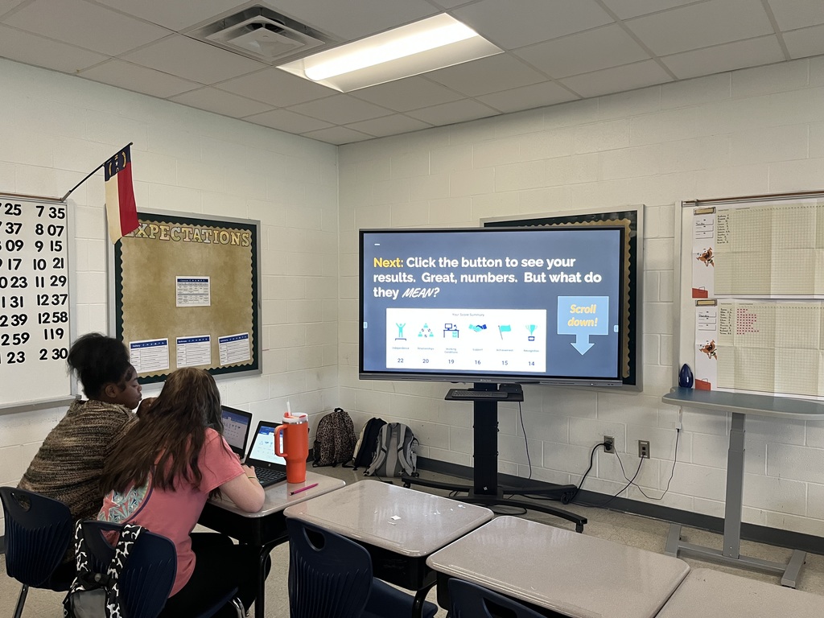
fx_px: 619
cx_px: 412
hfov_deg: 67.3
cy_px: 309
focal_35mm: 26
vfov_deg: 53.1
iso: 200
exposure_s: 1/60
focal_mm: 5.1
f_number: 1.6
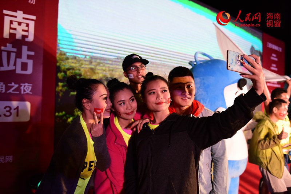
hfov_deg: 60.3
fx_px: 251
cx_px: 146
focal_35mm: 31
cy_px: 97
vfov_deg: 42.3
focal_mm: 31
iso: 2200
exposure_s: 1/500
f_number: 2.8
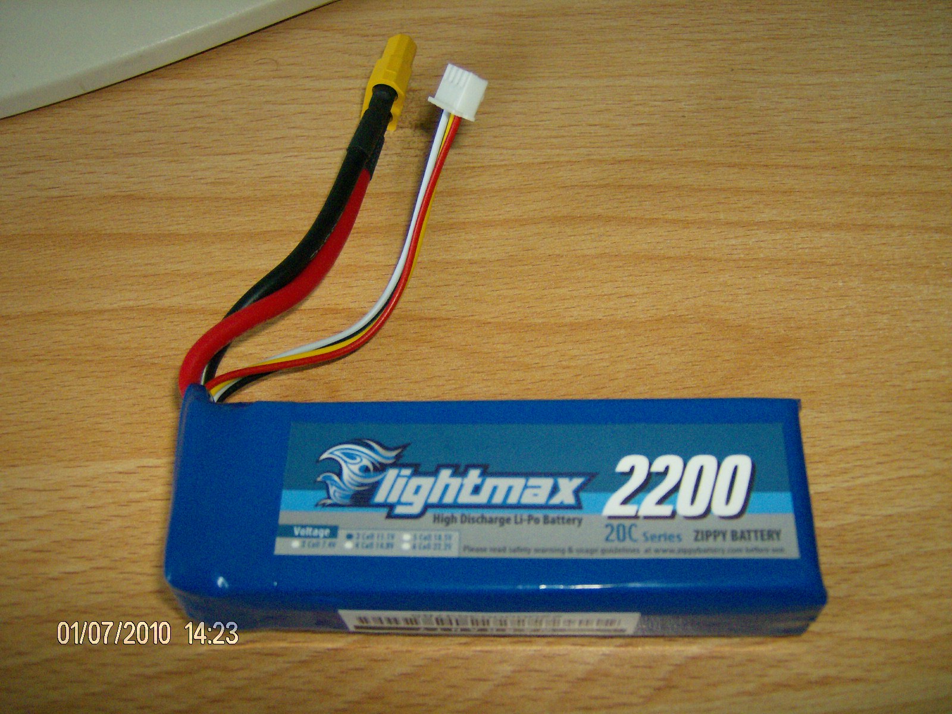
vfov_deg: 39.7
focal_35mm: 36
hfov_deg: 51.4
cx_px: 476
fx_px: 990
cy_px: 357
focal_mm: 6
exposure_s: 1/60
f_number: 2.8
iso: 200
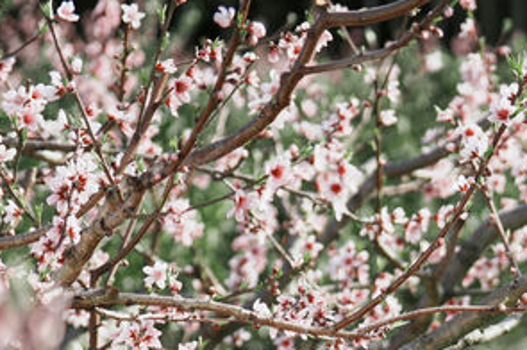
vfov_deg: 4.8
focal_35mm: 285
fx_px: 4167
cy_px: 579
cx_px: 836
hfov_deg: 7.1
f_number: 2.8
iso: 100
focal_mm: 70
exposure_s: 1/1250
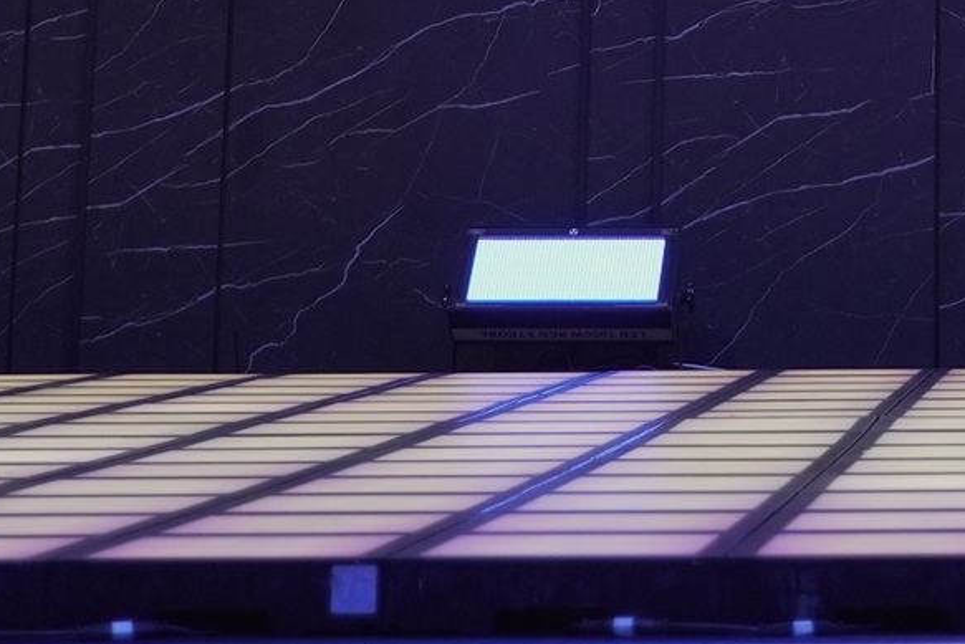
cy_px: -1008
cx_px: 1113
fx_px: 4451
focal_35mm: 166
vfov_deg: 7.6
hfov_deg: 12.1
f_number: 2.8
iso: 640
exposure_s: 1/160
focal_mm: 30
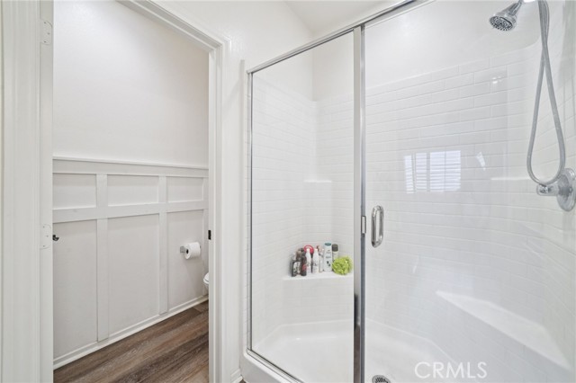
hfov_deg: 108.4
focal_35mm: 13
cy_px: 192
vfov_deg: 85.4
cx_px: 288
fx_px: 208
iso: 400
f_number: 9
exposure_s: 1/25
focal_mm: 13
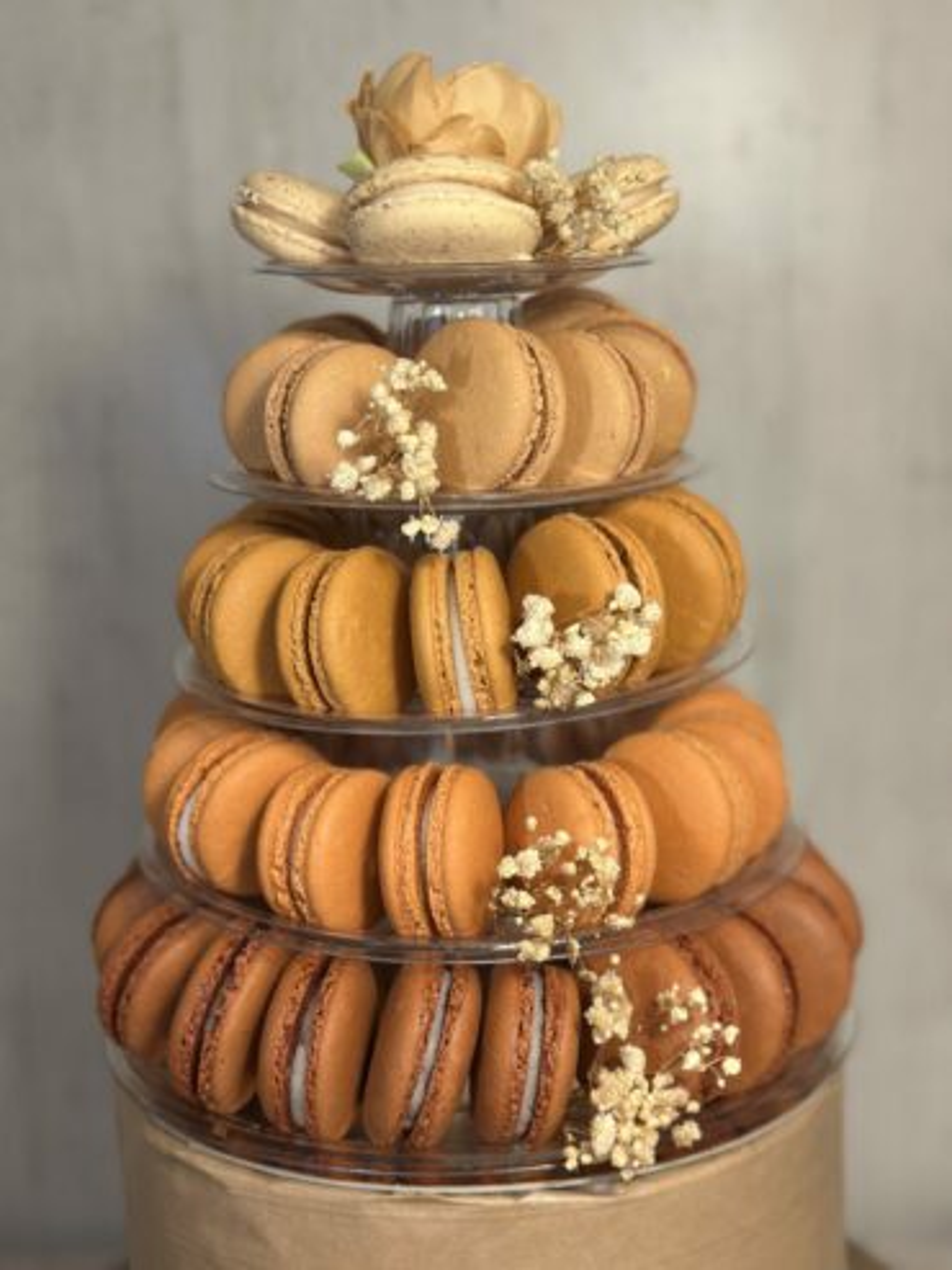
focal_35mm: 48
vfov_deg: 39.6
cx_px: 476
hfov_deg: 30.3
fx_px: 1759
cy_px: 635
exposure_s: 1/50
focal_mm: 6.86
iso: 125
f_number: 1.78
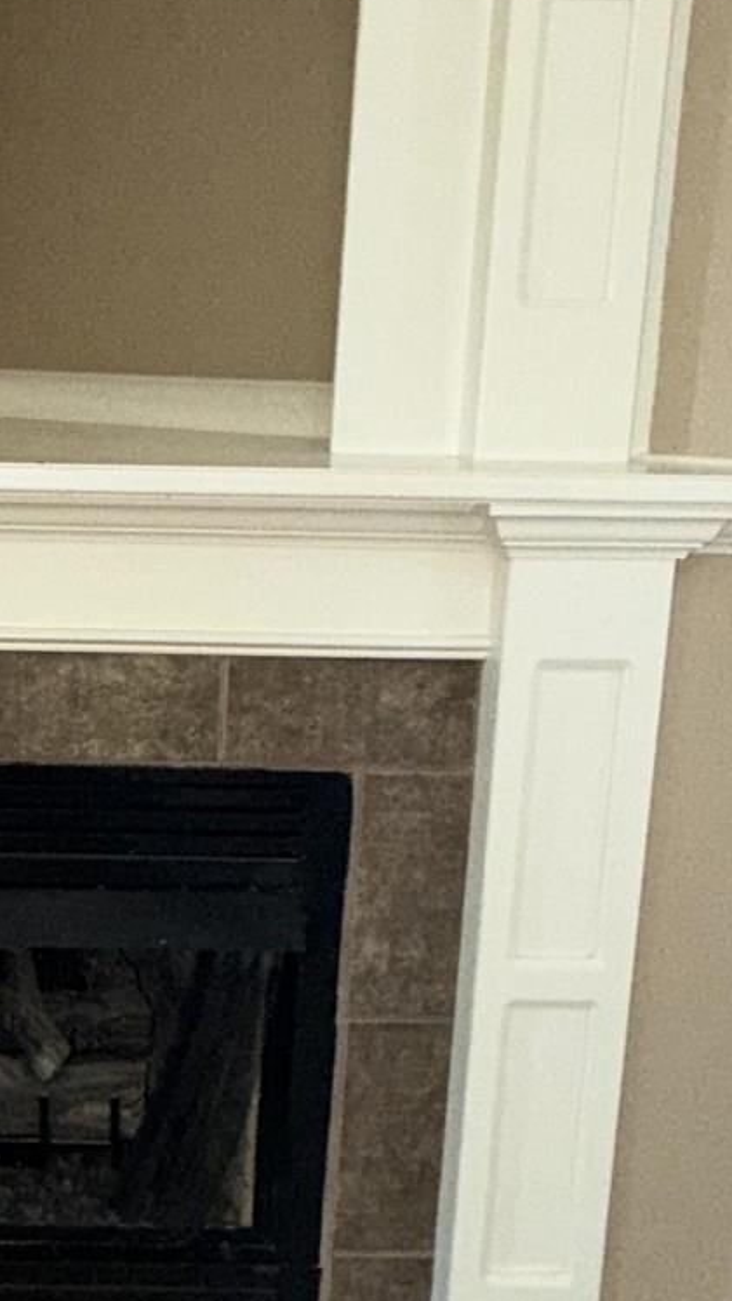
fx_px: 1621
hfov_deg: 24.2
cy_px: 642
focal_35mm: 47
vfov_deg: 43.7
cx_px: -14
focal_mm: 2.22
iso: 160
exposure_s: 1/60
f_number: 2.2
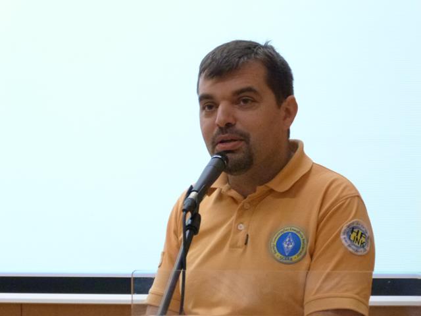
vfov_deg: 6.6
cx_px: 210
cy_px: 158
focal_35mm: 224
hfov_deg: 8.8
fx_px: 2724
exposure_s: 1/40
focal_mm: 40.4
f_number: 3.9
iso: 800
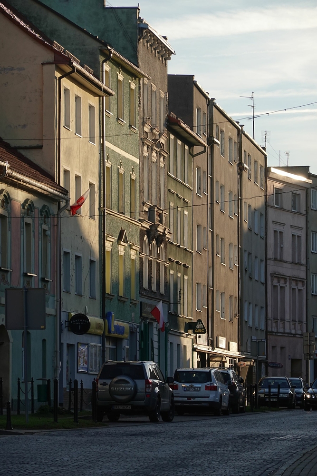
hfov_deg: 6.9
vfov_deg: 10.3
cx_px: 158
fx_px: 2641
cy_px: 238
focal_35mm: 200
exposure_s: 1/200
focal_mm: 72
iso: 125
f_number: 8
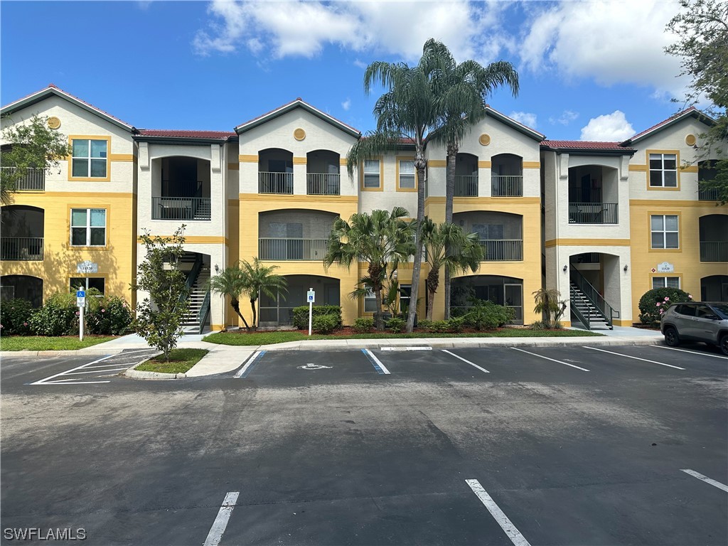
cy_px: 273
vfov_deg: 56.8
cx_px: 364
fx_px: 505
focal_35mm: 24
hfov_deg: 71.6
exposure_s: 1/3356
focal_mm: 6.86
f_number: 1.78
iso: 80
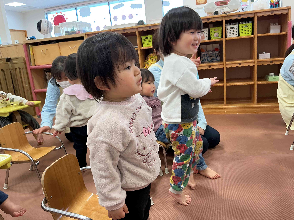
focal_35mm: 29
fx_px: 246
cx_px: 147
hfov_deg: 61.7
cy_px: 110
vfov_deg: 48.2
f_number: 1.8
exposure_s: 1/60
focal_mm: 3
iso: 64
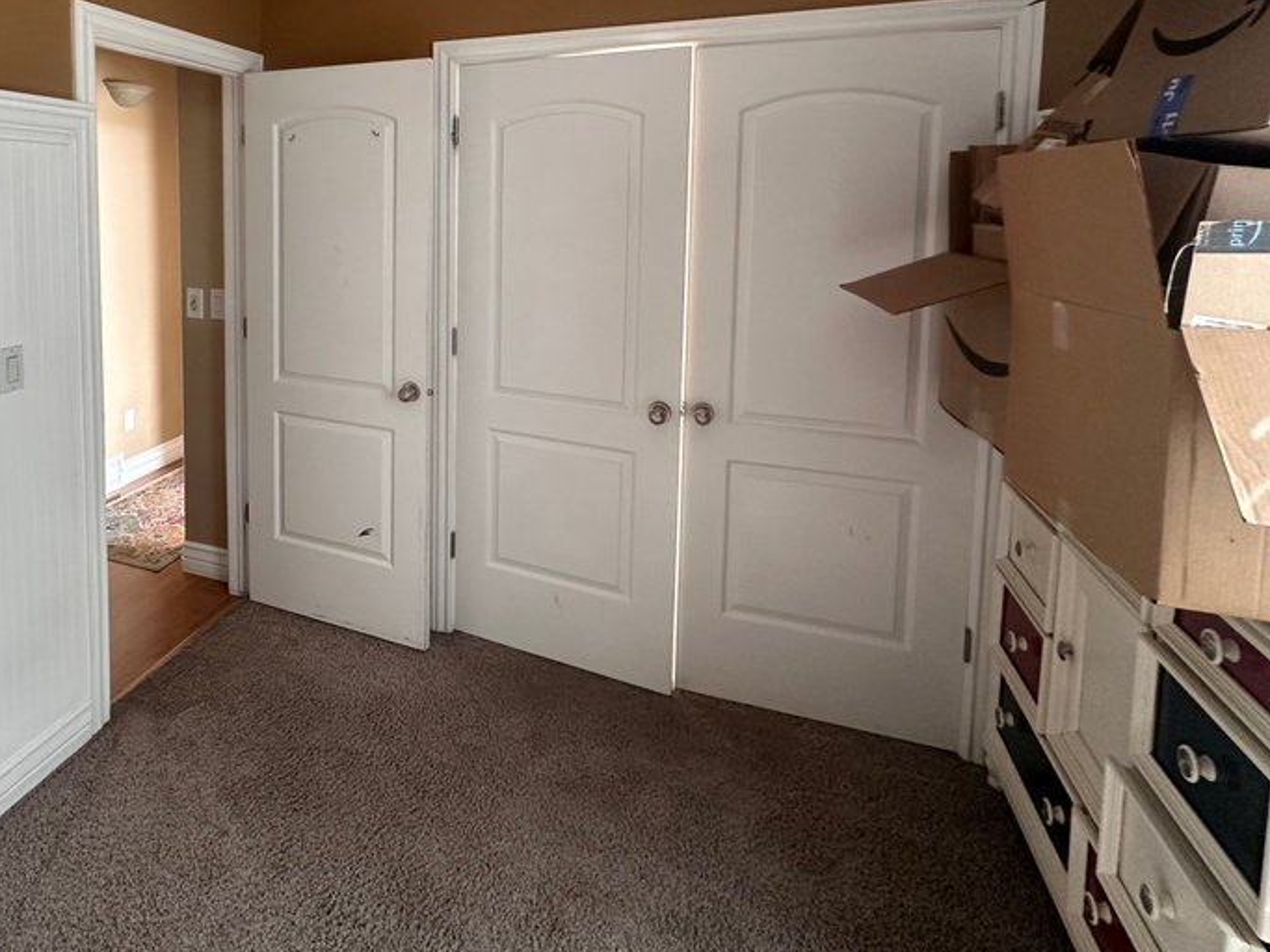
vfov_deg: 60.4
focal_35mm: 21
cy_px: 251
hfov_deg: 75.8
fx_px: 770
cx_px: 396
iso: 320
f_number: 2.2
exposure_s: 1/80
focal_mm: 2.22
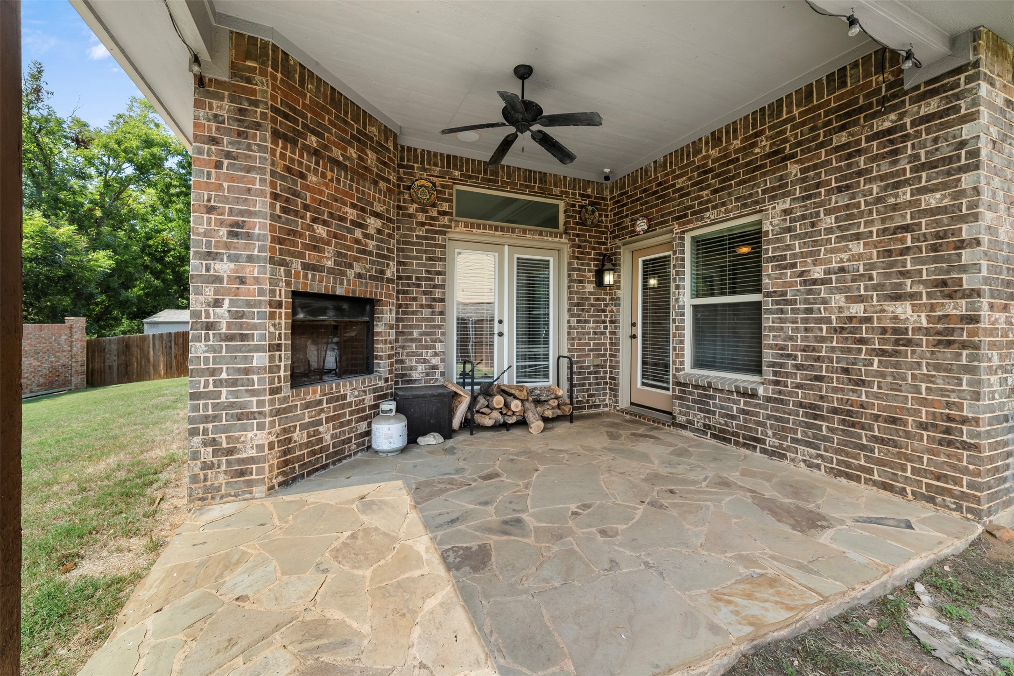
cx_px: 507
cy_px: 338
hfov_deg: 108.3
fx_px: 366
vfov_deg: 85.4
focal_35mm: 13
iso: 320
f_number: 8
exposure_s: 1/30
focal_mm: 13
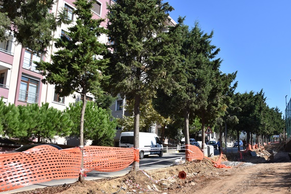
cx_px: 154
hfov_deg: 58.7
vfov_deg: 41.0
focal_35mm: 32
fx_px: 259
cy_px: 113
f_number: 8
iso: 200
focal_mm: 18
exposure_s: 1/500
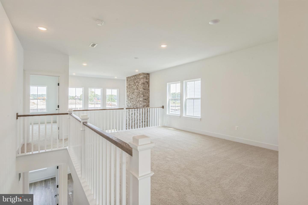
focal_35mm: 17
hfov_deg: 93.3
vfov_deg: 70.4
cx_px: 154
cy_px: 102
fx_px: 145
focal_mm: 17
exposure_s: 1/60
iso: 320
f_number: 10
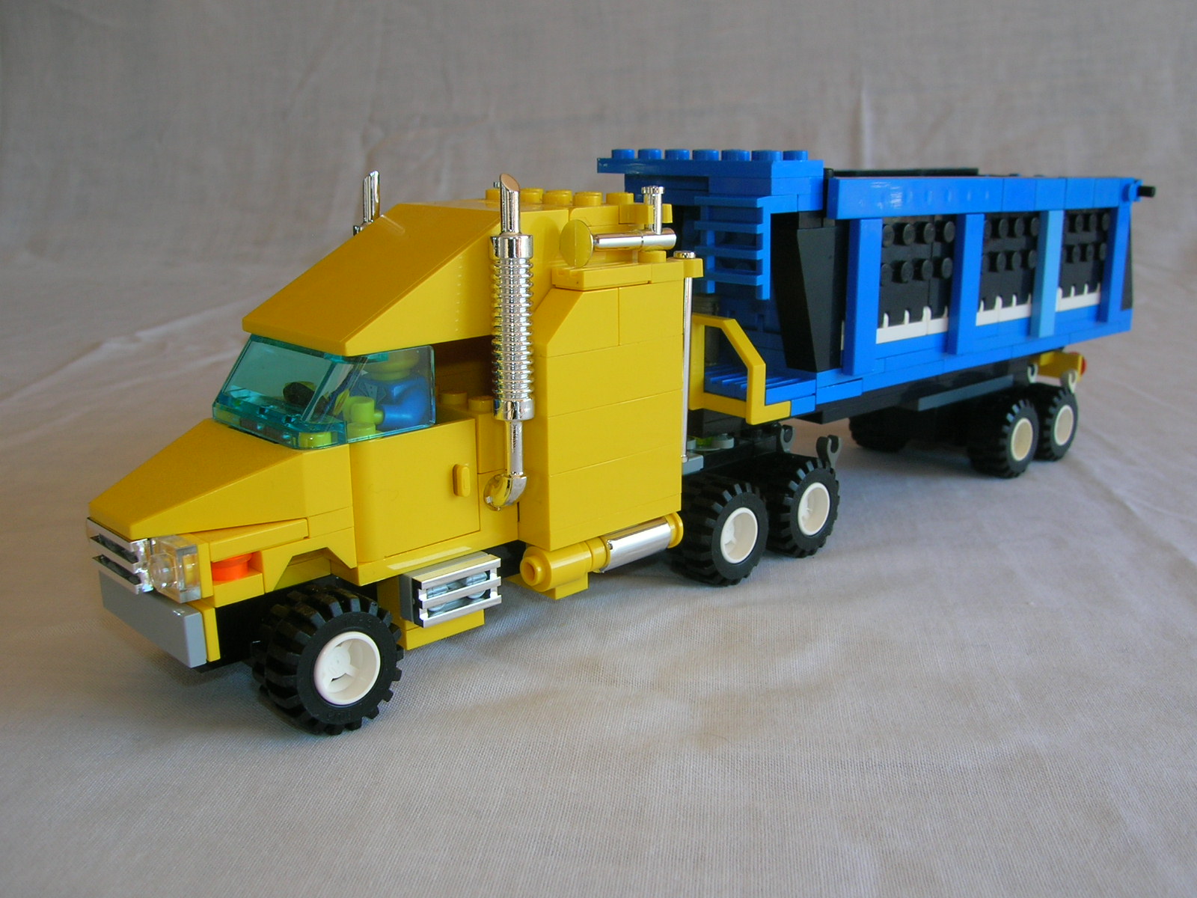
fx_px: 1176
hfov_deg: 54.0
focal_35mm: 34
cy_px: 449
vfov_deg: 41.8
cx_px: 598
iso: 50
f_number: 4.9
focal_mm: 5.7
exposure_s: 1/30
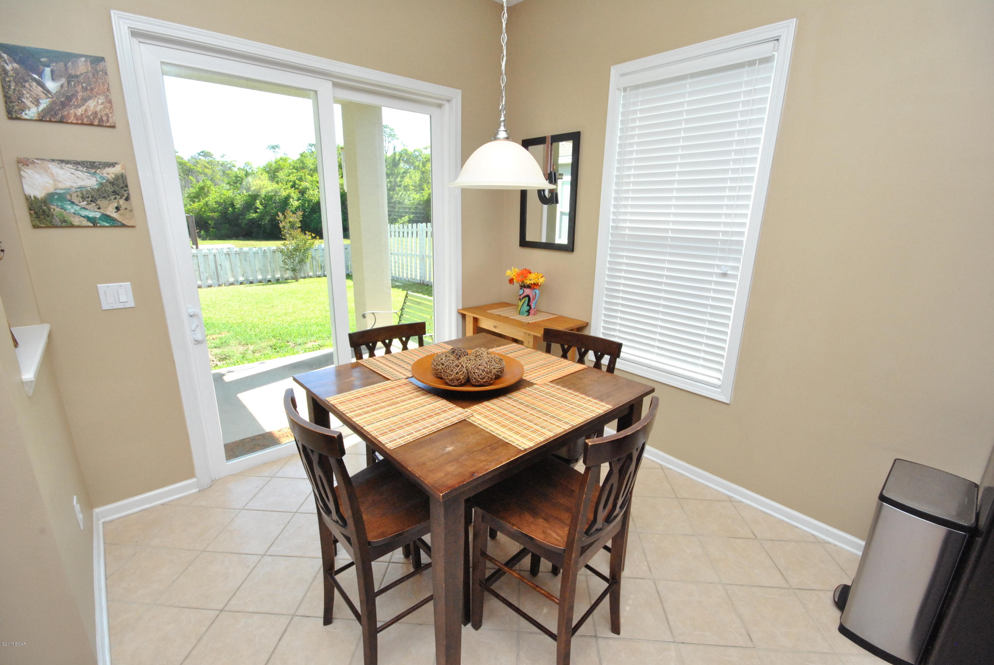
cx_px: 497
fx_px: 415
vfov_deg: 77.5
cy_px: 332
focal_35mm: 15
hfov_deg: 100.3
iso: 800
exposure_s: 1/125
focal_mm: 10
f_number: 10
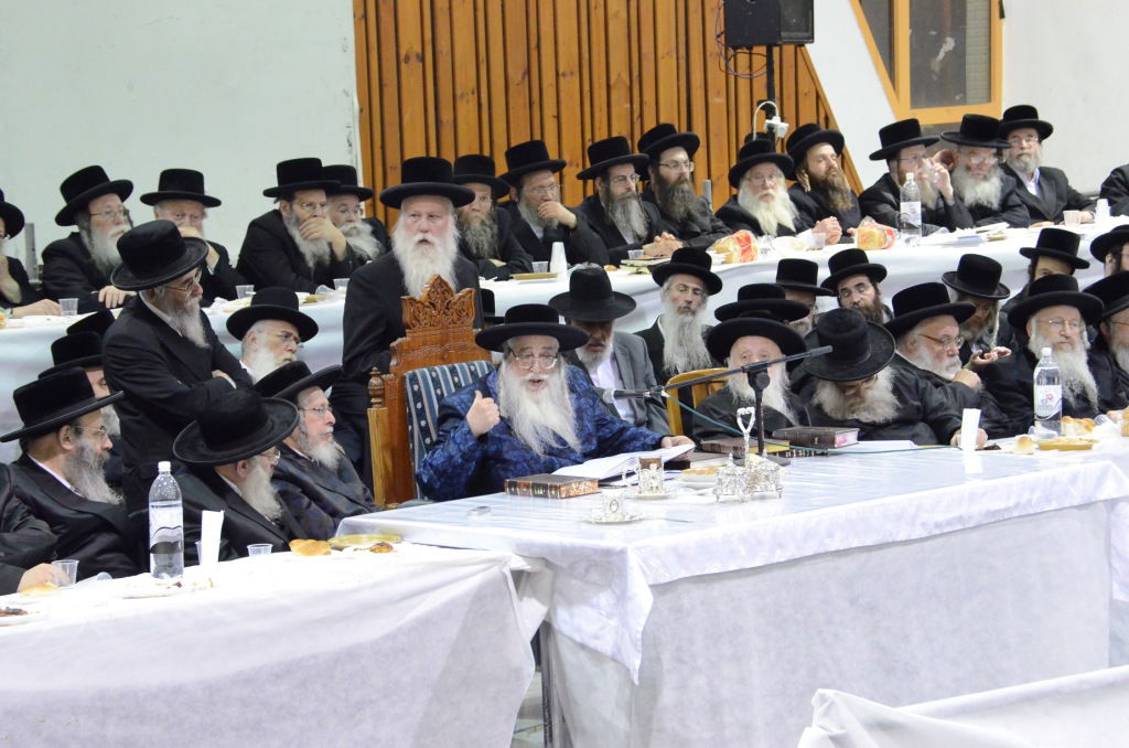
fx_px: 3661
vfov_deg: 11.7
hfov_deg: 17.5
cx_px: 564
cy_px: 374
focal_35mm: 117
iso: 4000
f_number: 5.6
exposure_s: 1/50
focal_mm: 78
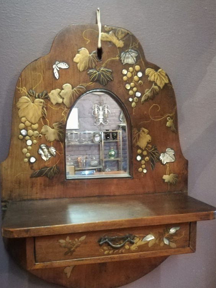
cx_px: 109
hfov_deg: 42.9
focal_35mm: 33
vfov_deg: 55.3
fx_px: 275
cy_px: 153
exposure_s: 1/14.3
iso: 2500
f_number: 2.2
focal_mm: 3.83
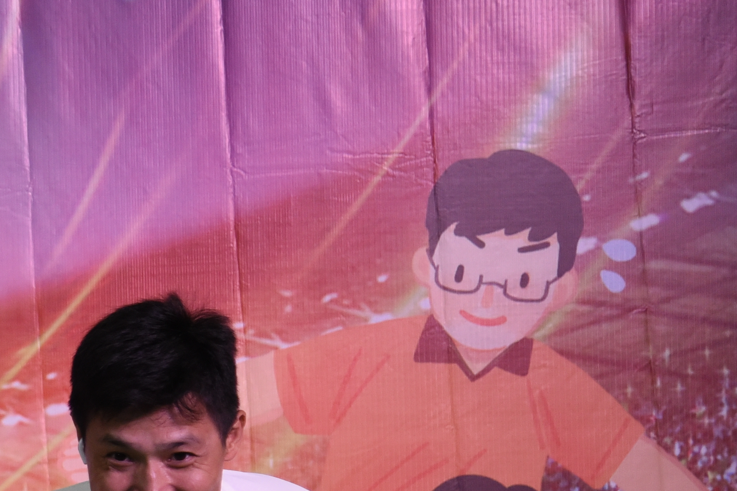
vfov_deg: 6.5
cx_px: -376
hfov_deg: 9.4
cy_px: 511
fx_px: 4341
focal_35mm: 212
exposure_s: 1/800
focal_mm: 65
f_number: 4
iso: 1600
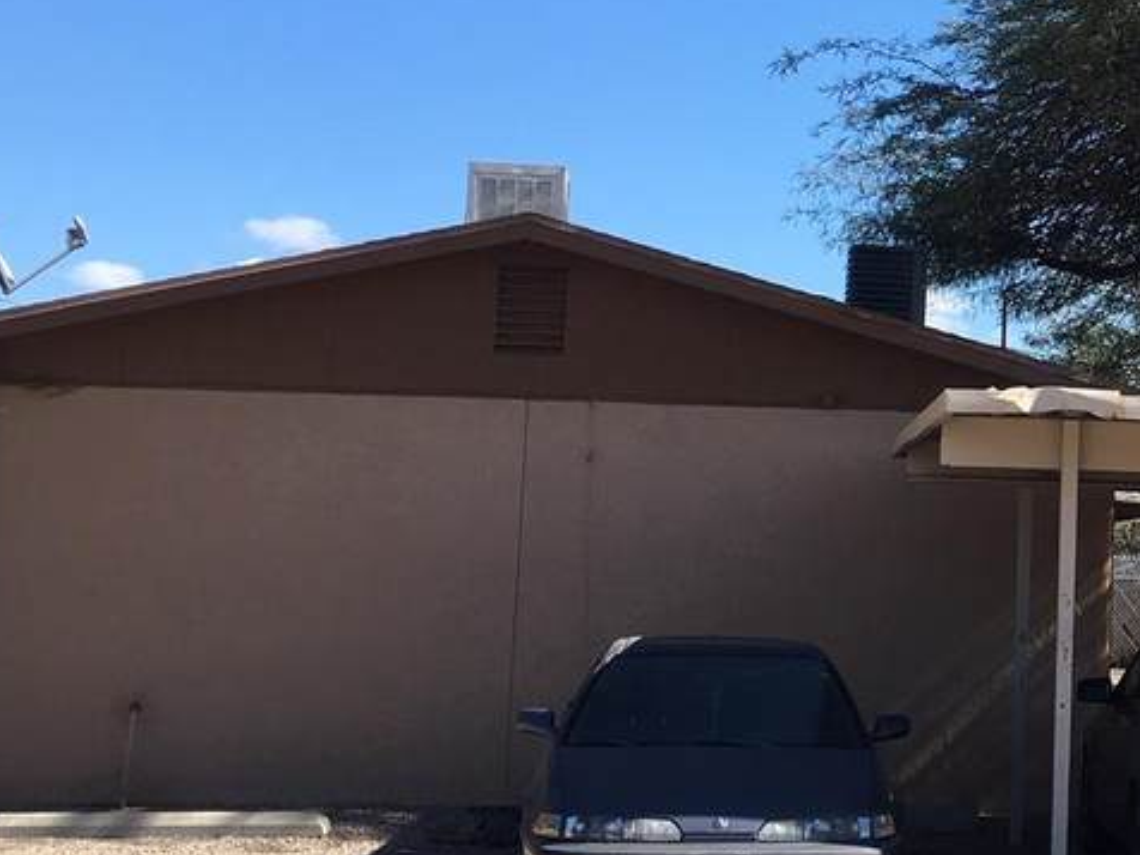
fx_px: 2569
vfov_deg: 18.9
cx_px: 1317
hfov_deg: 23.2
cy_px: 328
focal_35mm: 78
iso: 25
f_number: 2.2
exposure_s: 1/974
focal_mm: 4.15
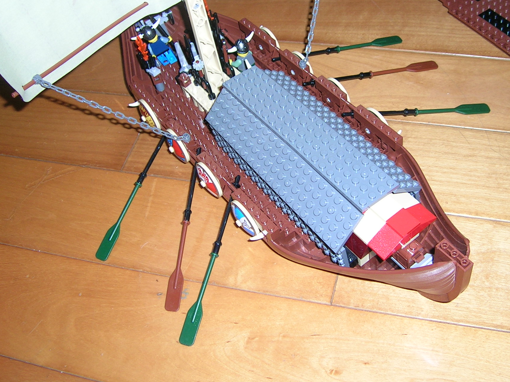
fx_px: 619
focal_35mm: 42
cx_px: 284
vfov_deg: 34.3
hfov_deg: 44.7
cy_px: 161
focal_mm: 5.4
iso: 50
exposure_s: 1/60.1
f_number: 2.8
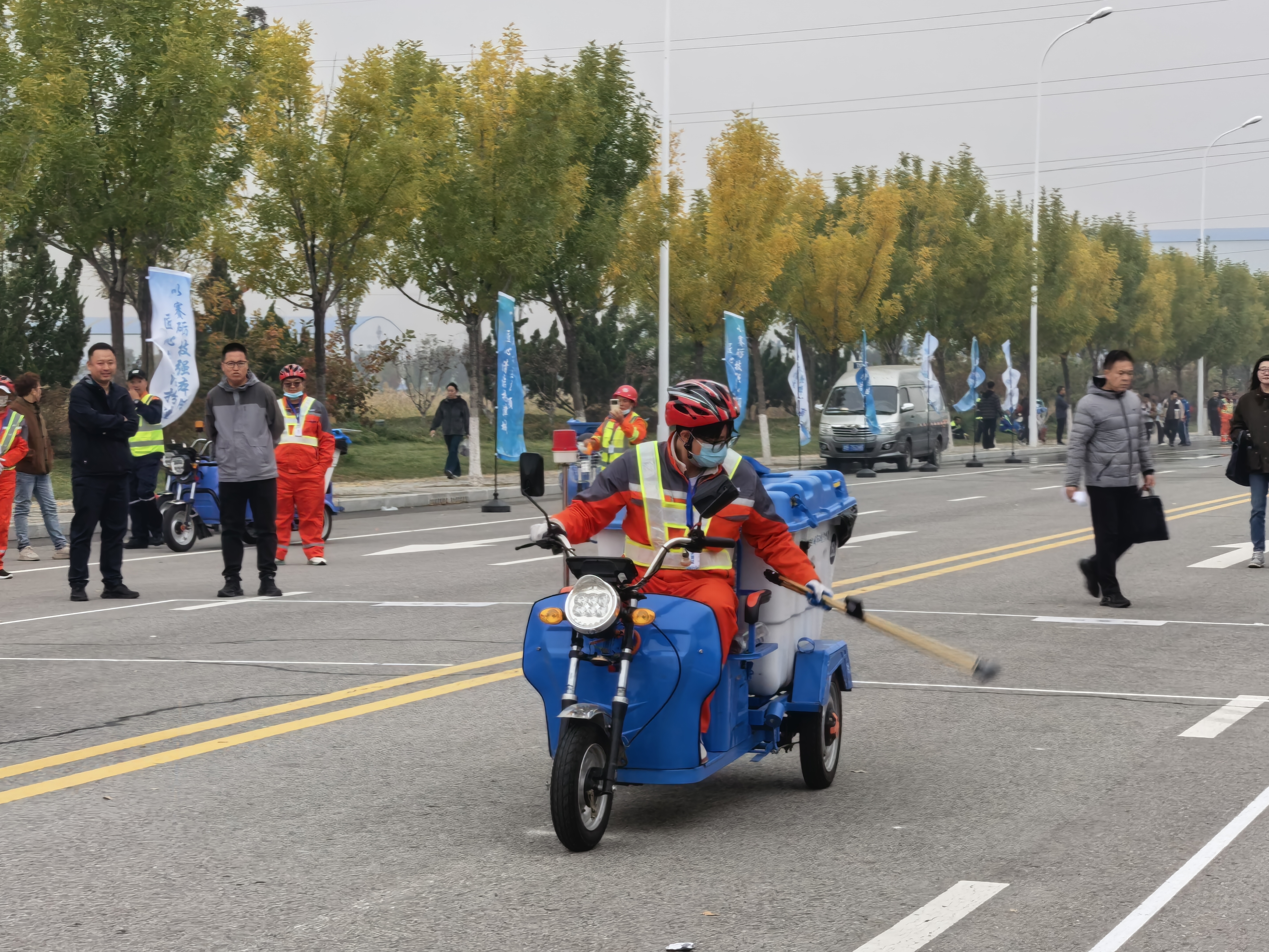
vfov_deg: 17.2
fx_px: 3153
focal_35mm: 86
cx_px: 634
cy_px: 476
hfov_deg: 22.8
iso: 50
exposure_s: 1/100
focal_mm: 6.98
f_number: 4
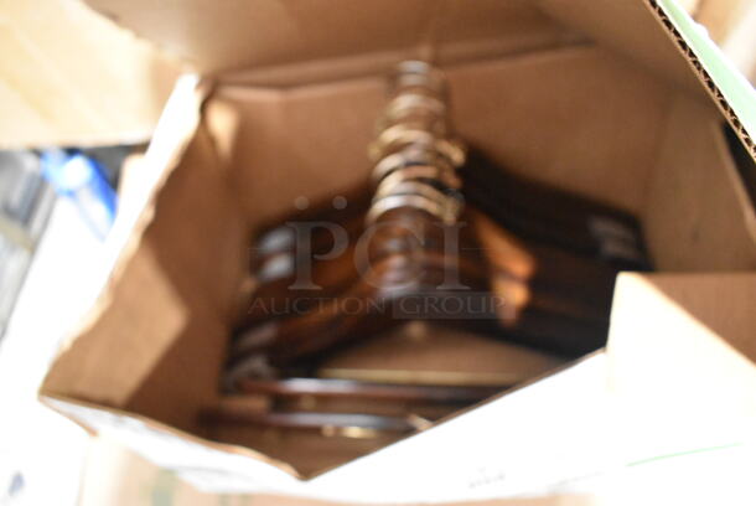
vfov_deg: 48.0
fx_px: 568
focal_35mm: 27
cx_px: 378
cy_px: 253
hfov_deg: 67.3
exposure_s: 1/60
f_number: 3.5
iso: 8000
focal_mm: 18
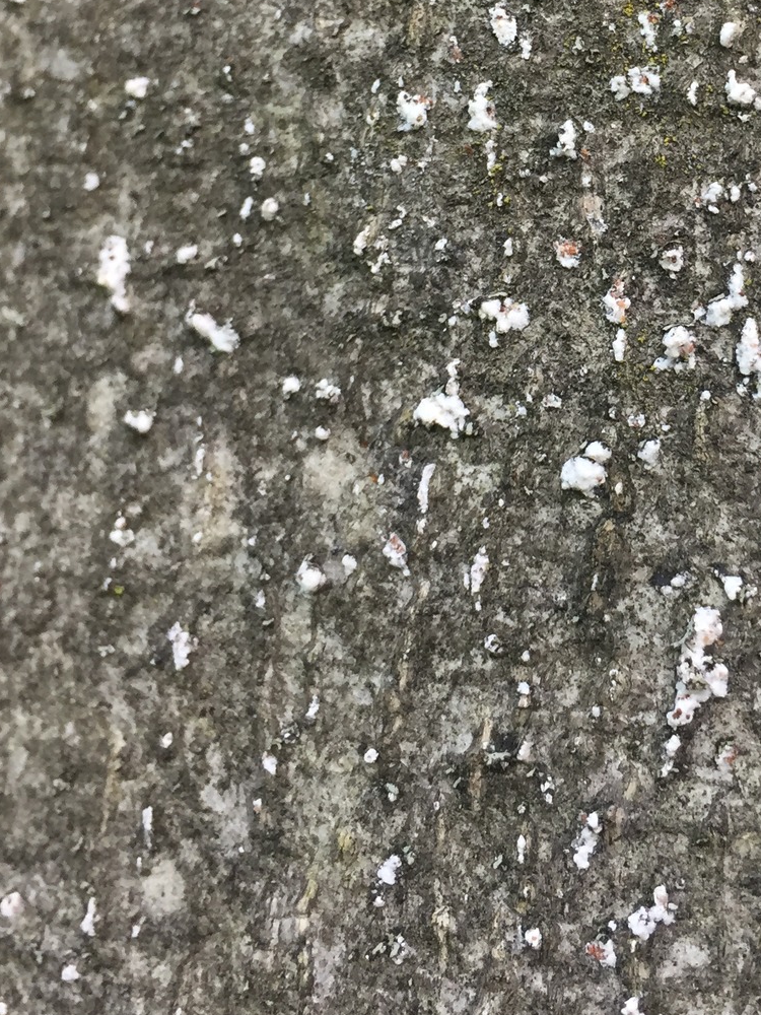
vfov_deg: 32.2
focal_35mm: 58
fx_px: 1700
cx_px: 625
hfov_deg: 24.8
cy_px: 174
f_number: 2.2
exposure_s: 1/40
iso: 32
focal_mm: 4.15
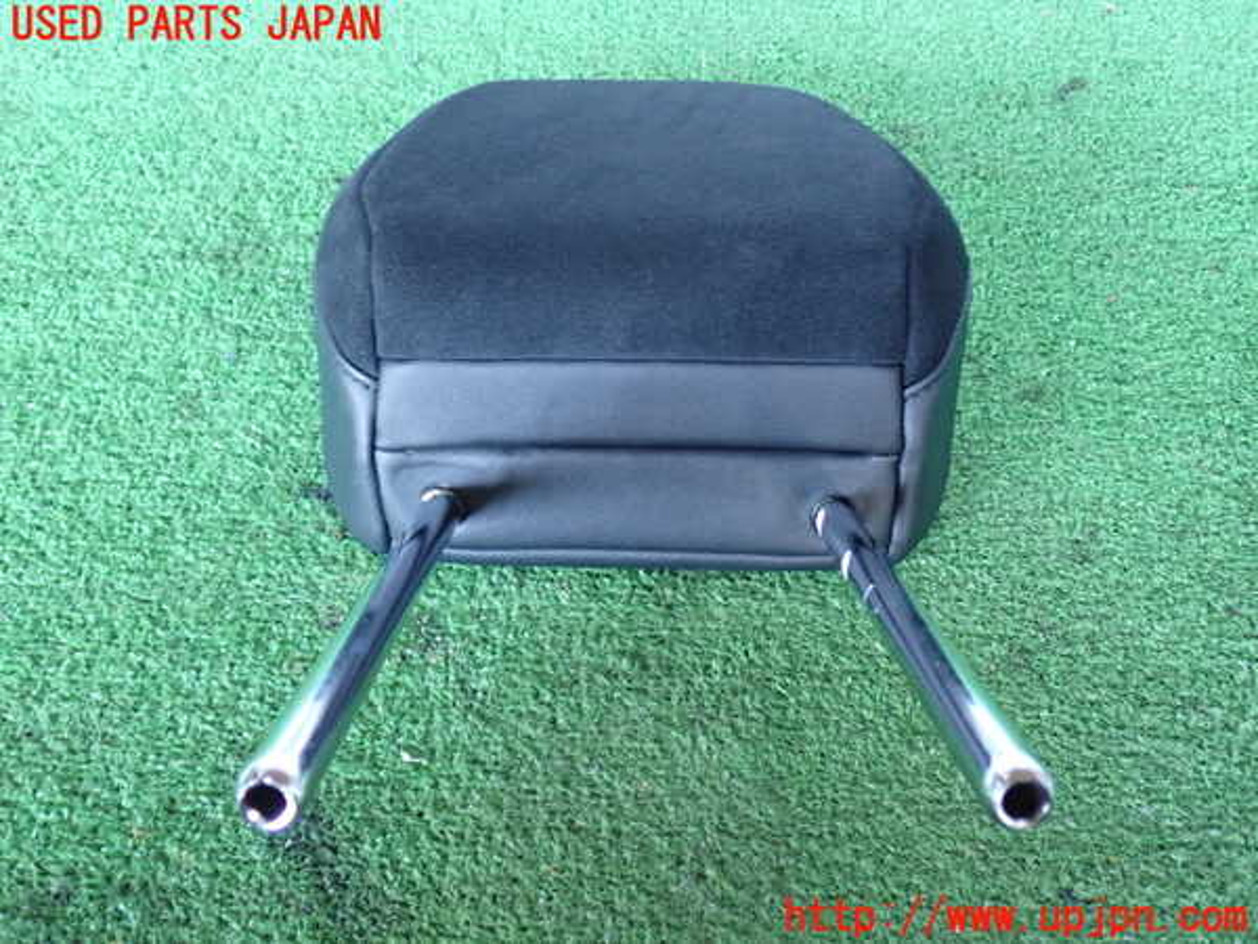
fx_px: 1163
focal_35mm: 32
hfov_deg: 56.8
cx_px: 629
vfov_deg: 44.2
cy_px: 472
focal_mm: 5.79
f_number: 2.4
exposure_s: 1/30
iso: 640
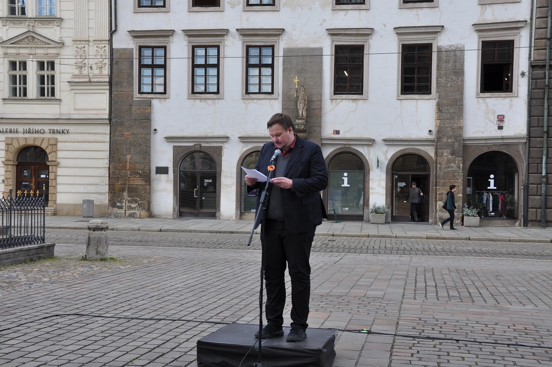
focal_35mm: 48
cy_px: 184
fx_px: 735
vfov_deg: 28.0
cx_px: 276
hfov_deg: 41.2
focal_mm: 32
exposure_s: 1/100
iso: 200
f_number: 10
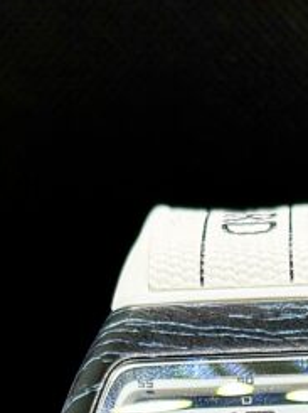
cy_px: 603
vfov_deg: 12.1
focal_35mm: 157
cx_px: 288
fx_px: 1867
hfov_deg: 9.4
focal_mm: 6.86
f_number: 1.78
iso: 80
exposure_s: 1/308
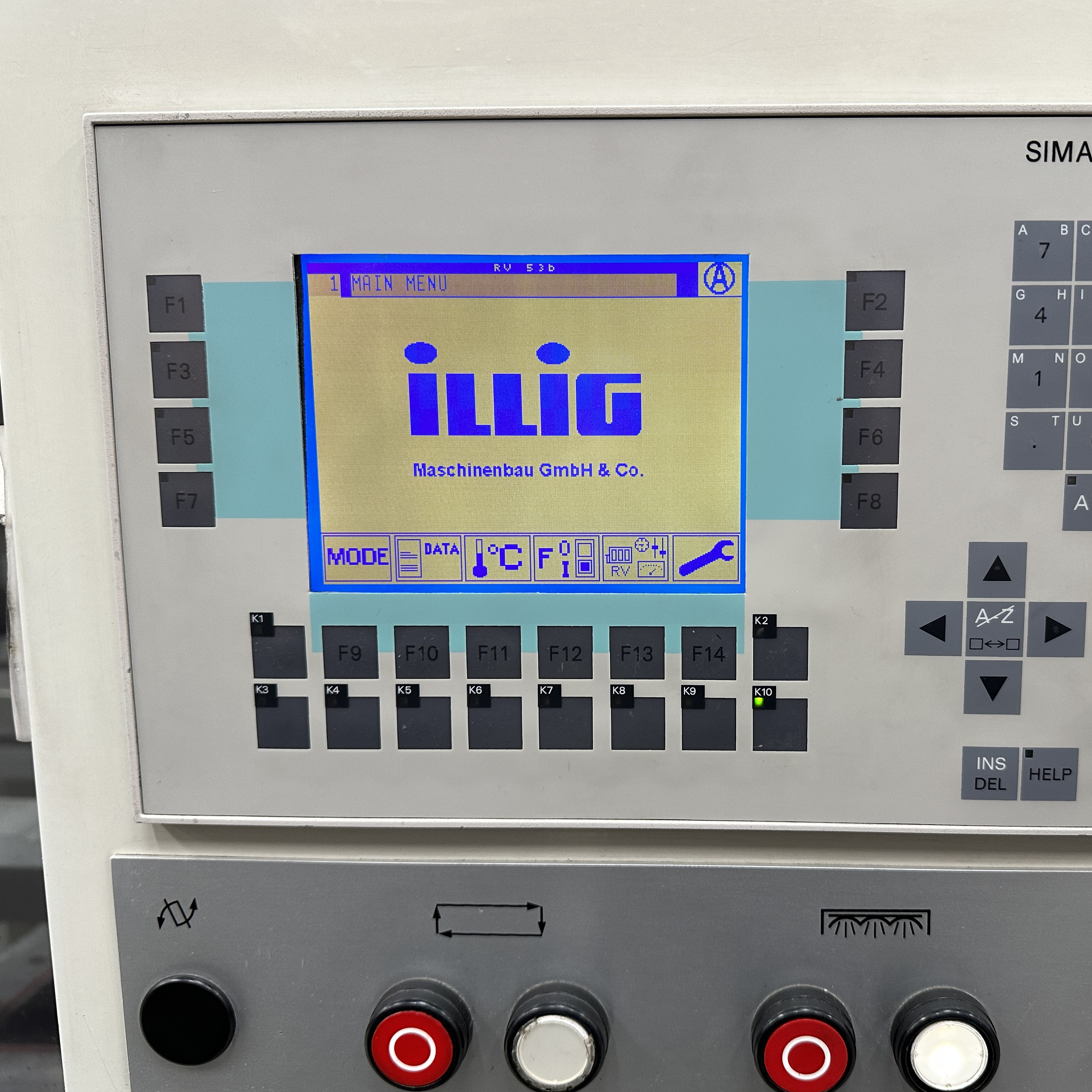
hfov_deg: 55.0
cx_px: 677
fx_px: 1035
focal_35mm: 29
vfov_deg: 55.6
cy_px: 551
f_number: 1.78
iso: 160
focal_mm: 6.86
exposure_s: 1/73
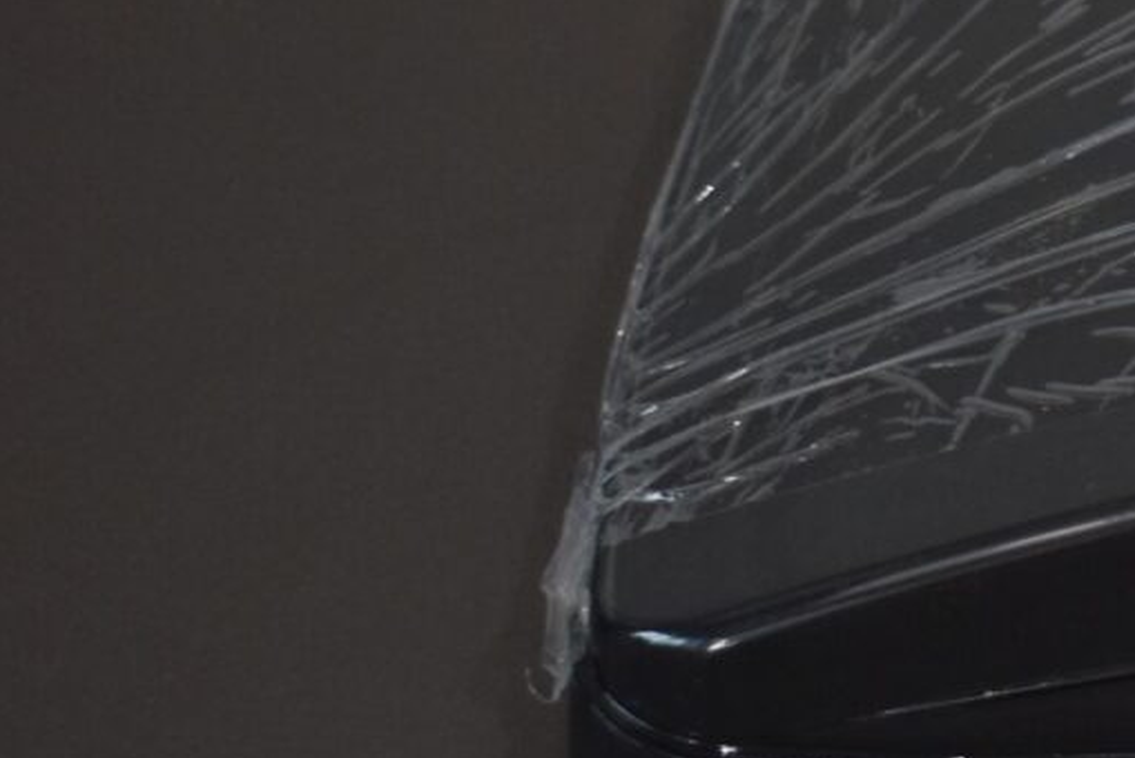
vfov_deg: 7.0
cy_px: -72
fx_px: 6183
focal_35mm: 196
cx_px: 2598
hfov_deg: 9.5
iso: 500
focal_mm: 26
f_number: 4
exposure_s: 1/250
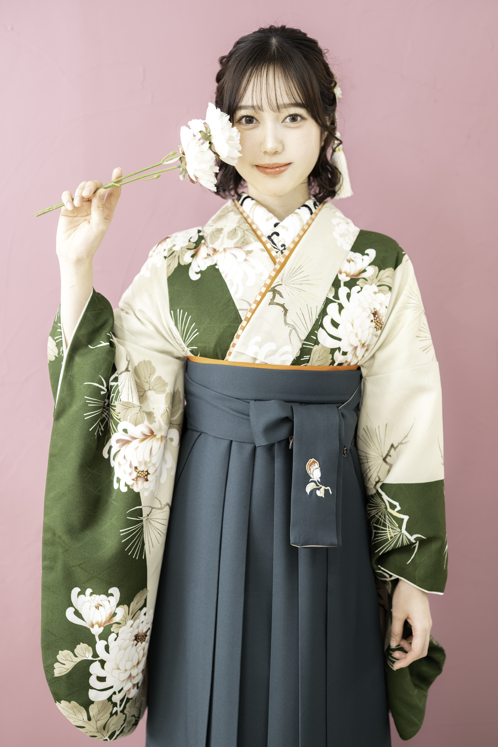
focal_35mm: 50
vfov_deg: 39.6
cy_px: 374
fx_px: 1037
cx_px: 249
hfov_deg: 27.0
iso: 200
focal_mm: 50
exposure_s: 1/100
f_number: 2.2
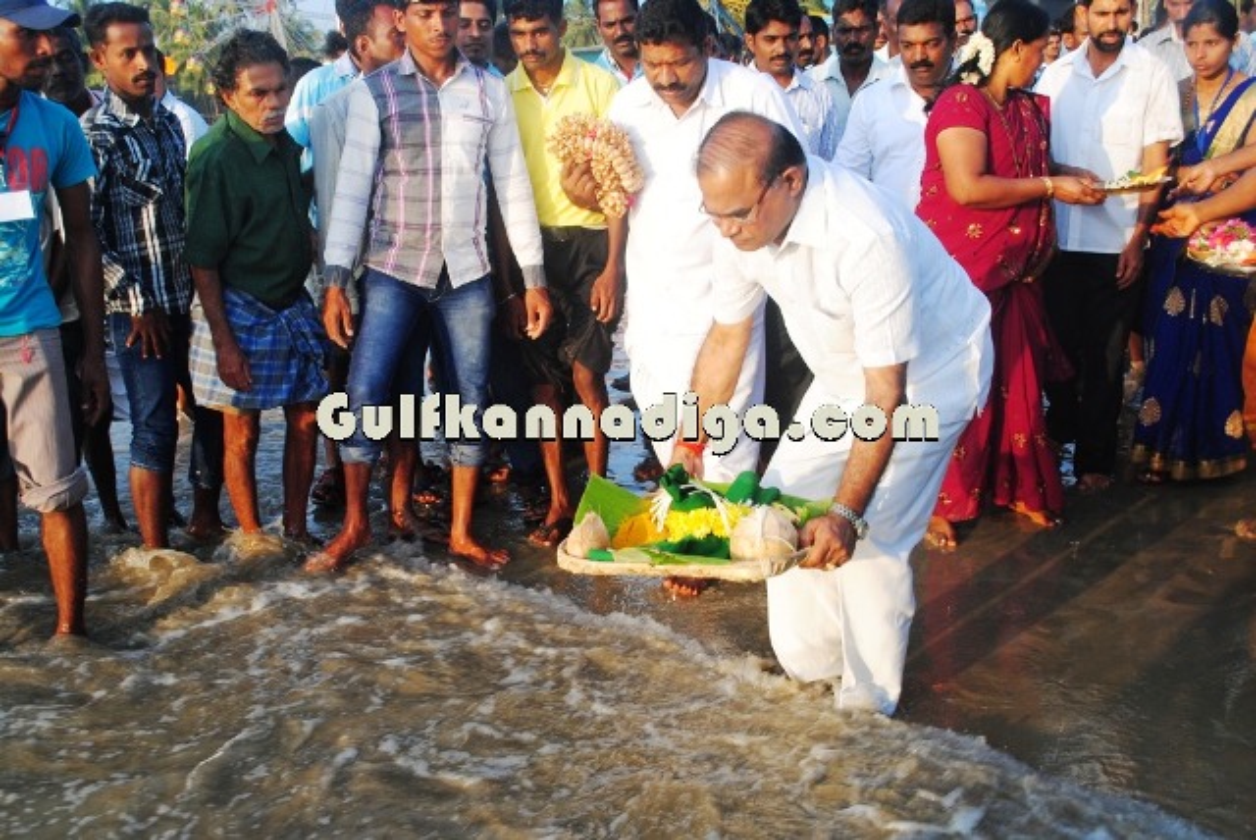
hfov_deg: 53.1
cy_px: 420
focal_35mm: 36
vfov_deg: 36.9
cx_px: 628
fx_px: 1257
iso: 200
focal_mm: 24
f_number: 6.3
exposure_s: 1/160
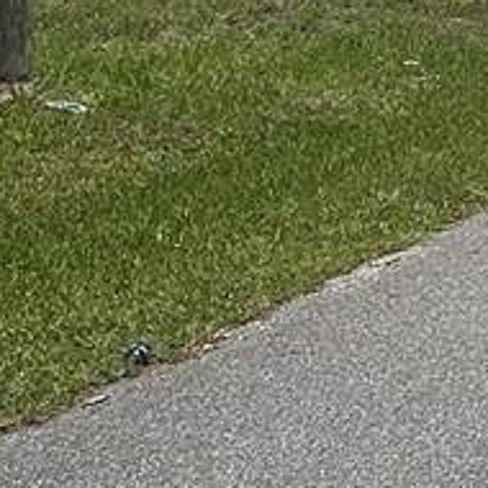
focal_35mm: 145
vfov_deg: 12.0
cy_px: 51
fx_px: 2313
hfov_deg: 11.0
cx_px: 961
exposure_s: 1/4630
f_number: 1.5
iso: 50
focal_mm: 5.7
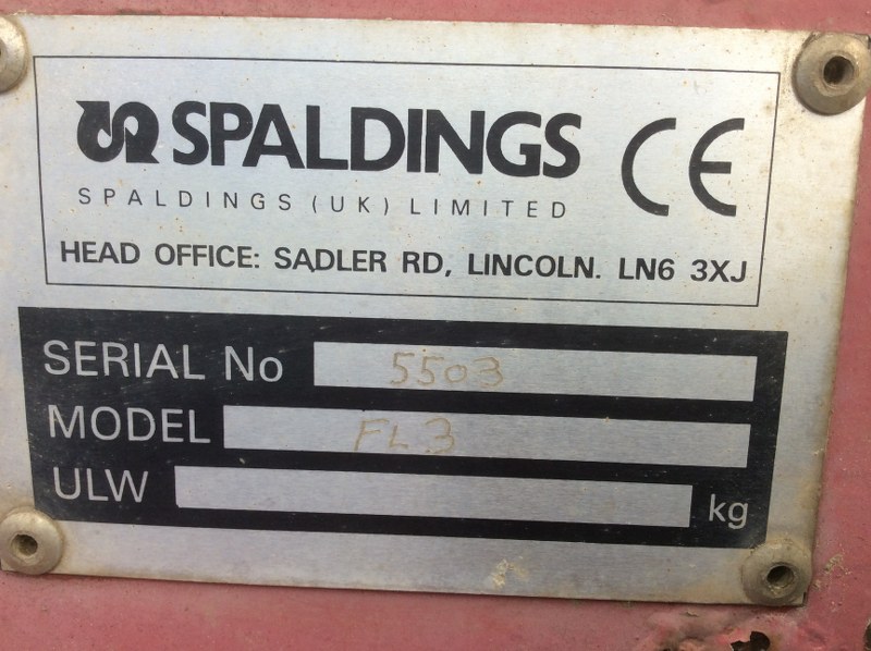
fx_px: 804
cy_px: 326
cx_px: 436
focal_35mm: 32
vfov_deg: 44.1
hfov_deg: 56.9
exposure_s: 1/342
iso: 32
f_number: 2.4
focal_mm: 3.3
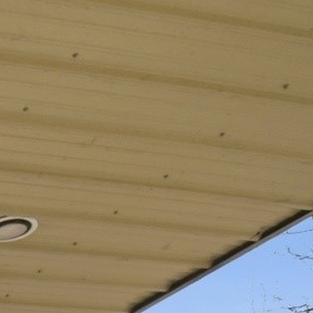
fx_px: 880
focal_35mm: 86
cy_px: 643
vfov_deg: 15.6
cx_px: -316
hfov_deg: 15.8
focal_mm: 10
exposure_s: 1/250
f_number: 13
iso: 250
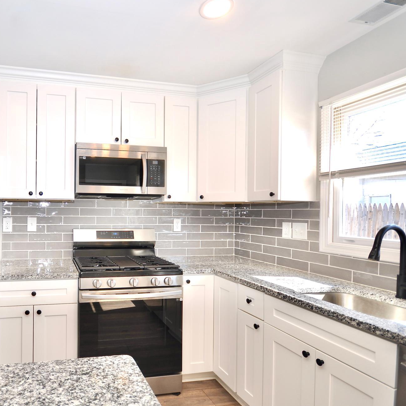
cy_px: 208
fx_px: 265
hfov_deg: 70.2
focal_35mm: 20
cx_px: 106
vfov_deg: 74.8
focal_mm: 10
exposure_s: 1/60
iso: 100
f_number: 4
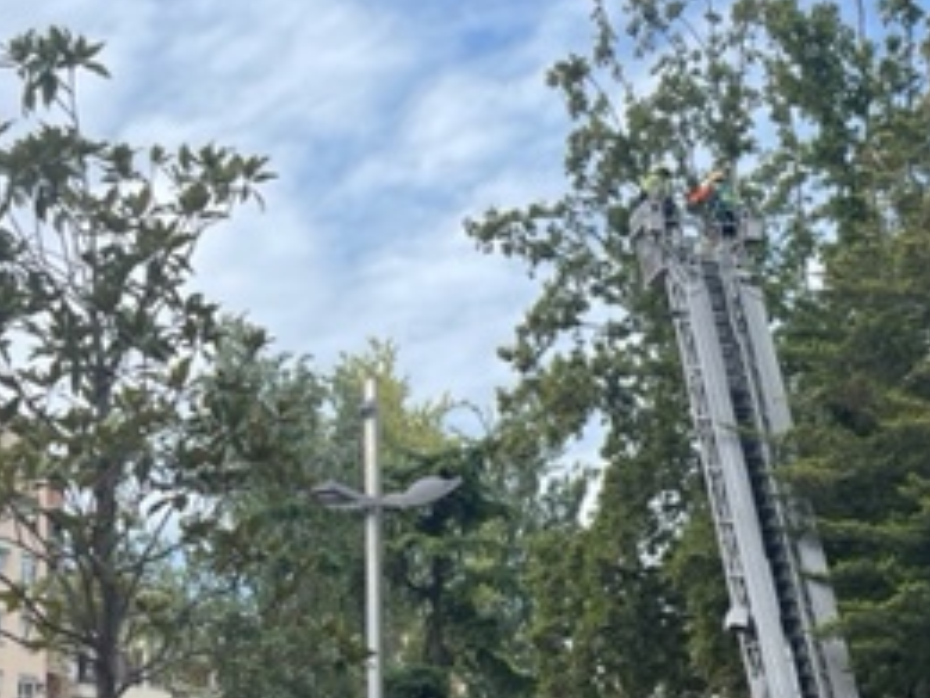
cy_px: 666
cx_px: 565
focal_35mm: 64
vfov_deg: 22.2
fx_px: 1719
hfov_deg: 30.2
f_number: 1.6
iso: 32
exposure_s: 1/1225
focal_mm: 5.1
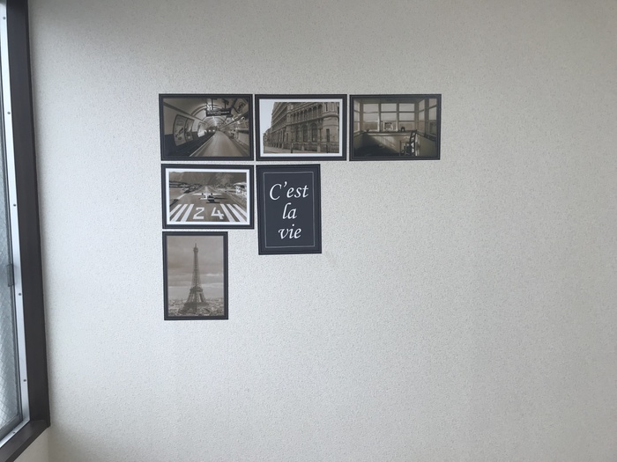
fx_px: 499
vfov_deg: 49.7
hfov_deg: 63.4
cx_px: 308
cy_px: 231
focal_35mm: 28
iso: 25
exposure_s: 1/60
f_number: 1.8
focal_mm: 3.99
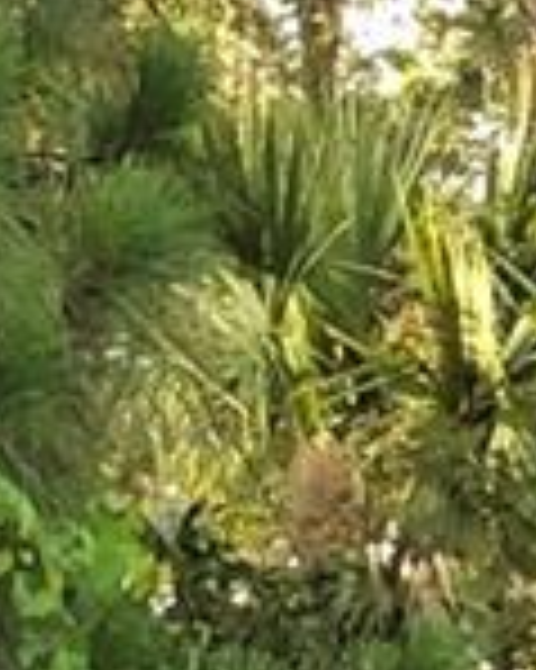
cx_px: 1491
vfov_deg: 7.4
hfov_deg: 6.5
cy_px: 2262
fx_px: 4367
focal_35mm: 220
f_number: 1.8
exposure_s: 1/120
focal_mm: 3.99
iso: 64
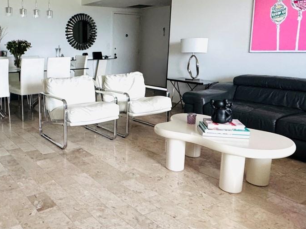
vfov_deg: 42.8
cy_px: 94
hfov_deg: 52.2
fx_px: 292
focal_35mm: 33
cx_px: 67
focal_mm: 2.22
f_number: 2.2
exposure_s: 1/60
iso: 500
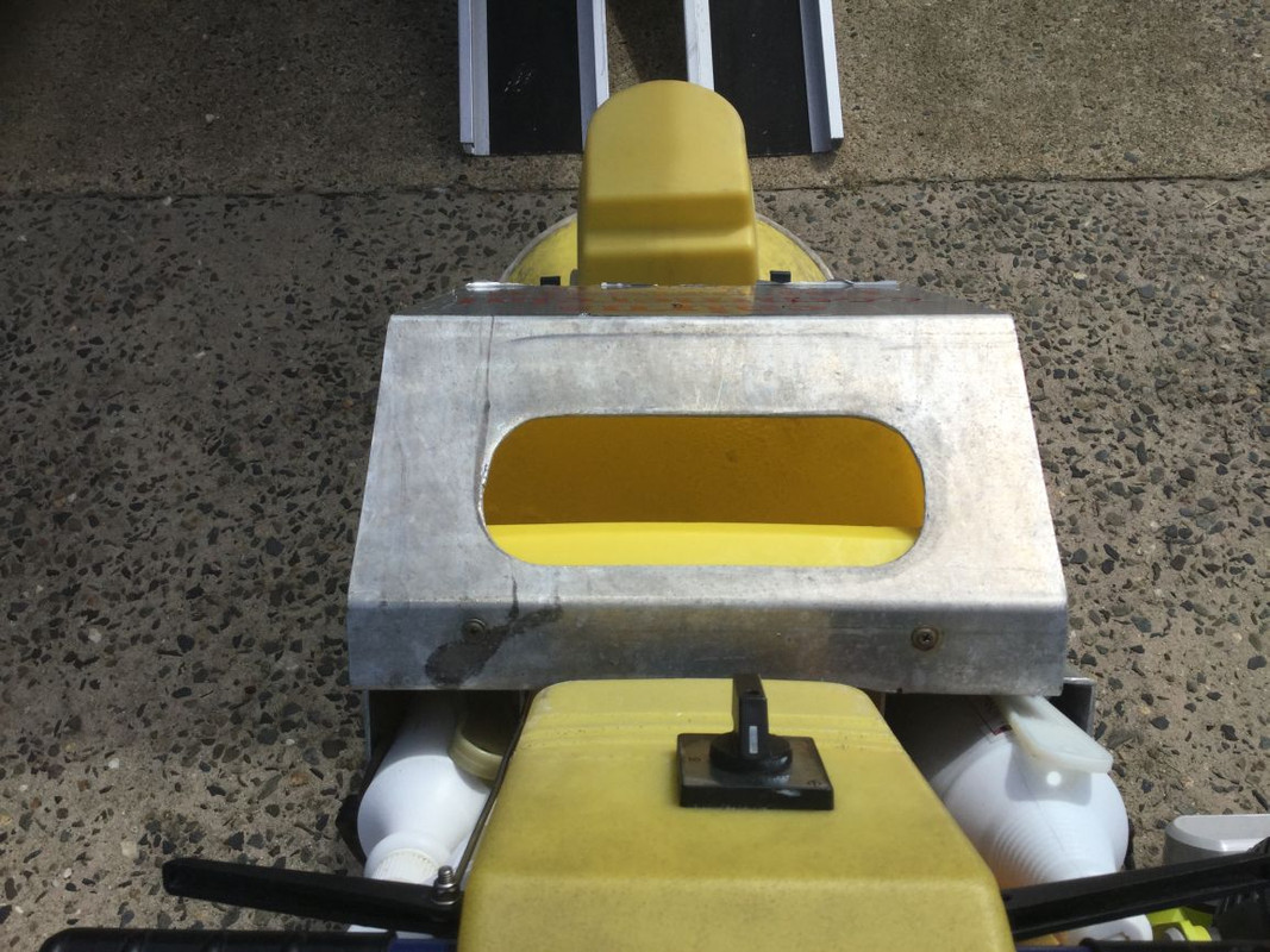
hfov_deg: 58.4
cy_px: 476
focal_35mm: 31
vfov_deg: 45.4
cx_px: 635
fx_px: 1137
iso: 25
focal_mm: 3.3
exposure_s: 1/2915
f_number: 2.4
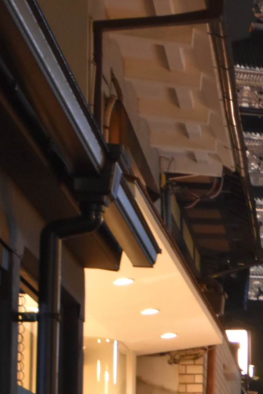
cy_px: 387
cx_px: 682
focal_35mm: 125
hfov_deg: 9.5
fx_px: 1369
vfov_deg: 16.1
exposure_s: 1/6
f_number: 4.5
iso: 1600
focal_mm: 24
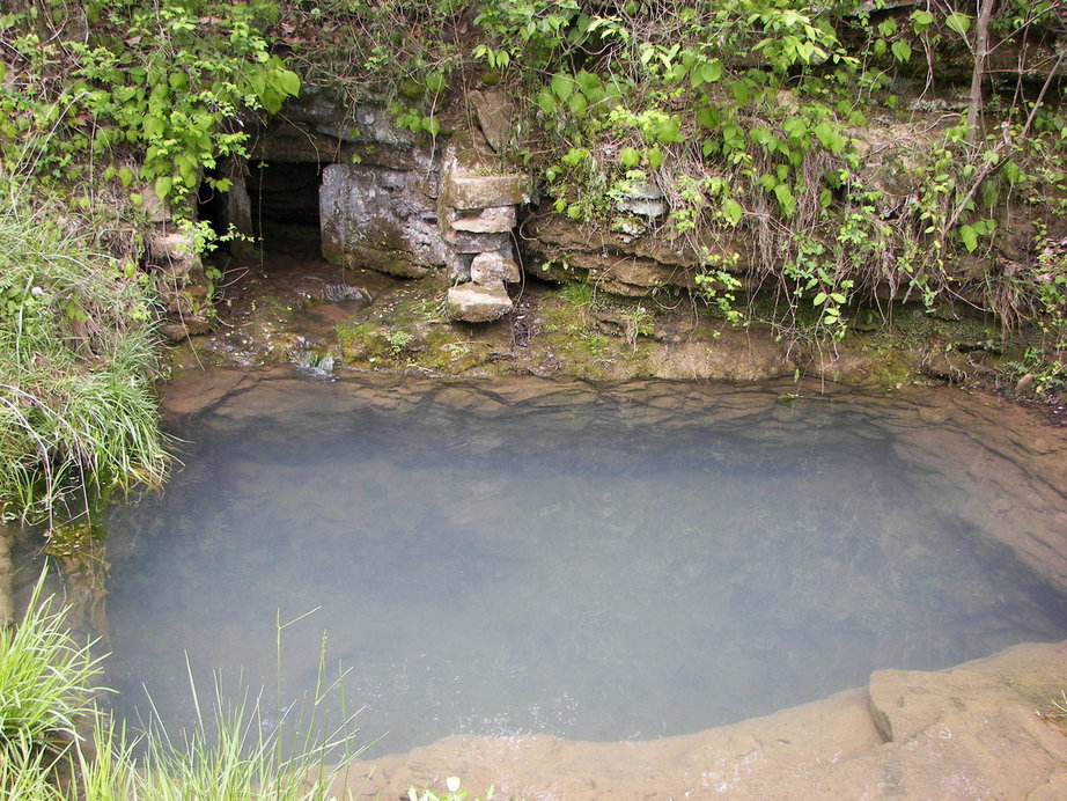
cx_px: 534
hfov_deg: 51.3
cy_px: 400
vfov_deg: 39.7
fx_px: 1110
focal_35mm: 36
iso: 64
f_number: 2.8
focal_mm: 6
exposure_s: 1/60
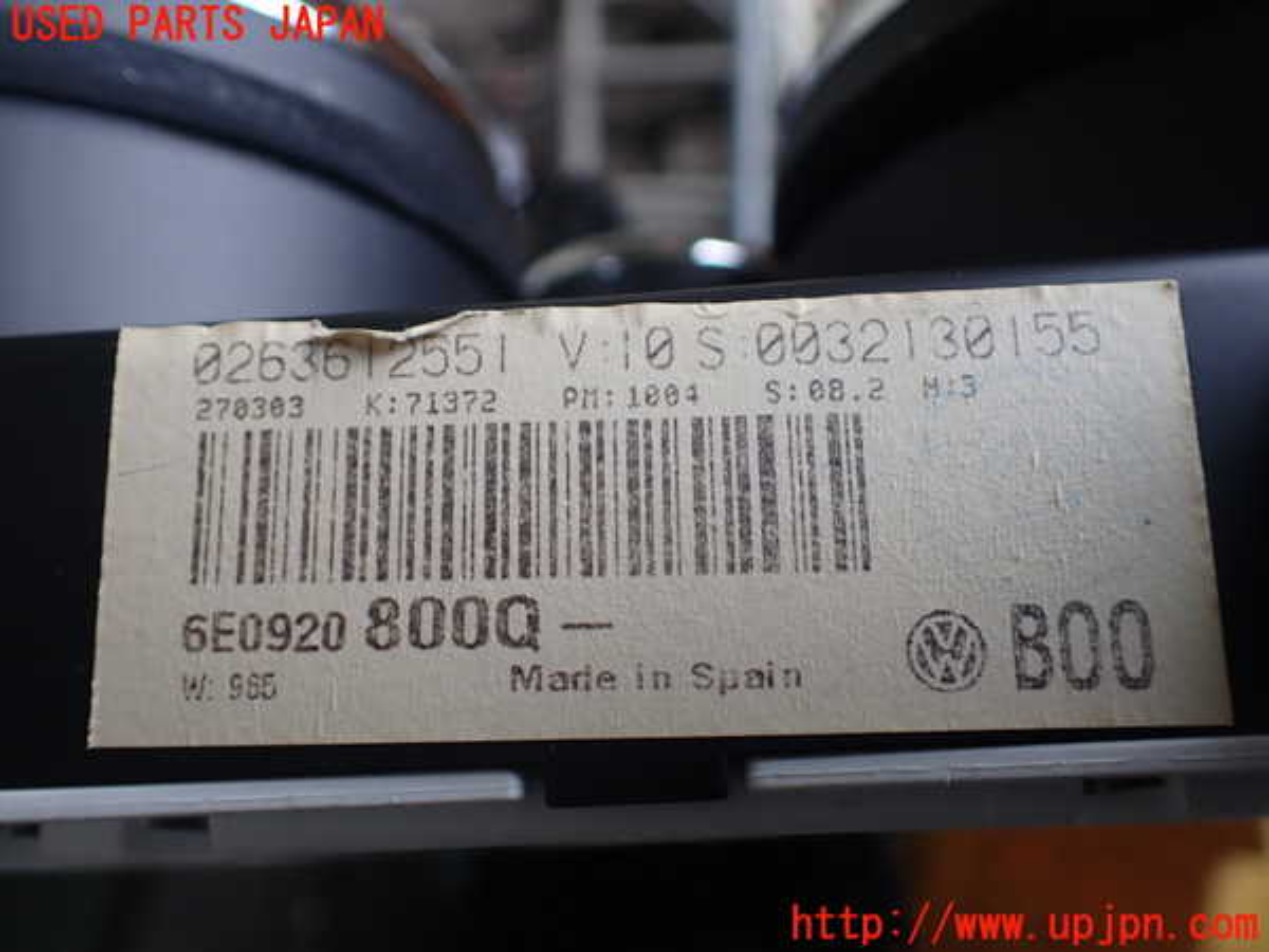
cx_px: 634
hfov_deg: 60.0
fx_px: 1100
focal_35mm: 30
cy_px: 476
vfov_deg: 46.8
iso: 100
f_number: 2.3
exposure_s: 1/160
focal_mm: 5.4
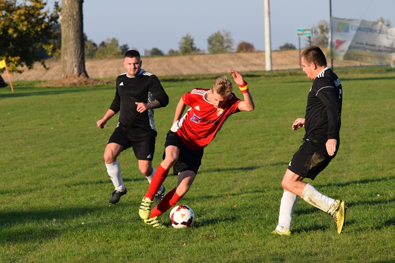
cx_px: 198
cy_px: 132
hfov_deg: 13.4
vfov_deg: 9.0
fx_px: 1679
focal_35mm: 153
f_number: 5.6
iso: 400
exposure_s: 1/1250
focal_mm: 102
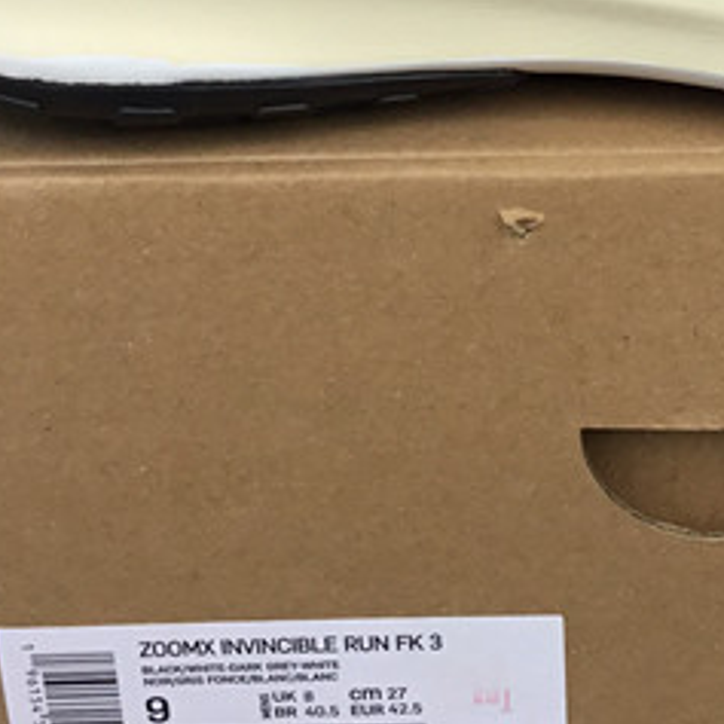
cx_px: 745
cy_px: -50
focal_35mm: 104
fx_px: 2461
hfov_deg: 16.4
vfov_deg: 16.3
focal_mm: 3.3
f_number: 2.4
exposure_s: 1/416
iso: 25
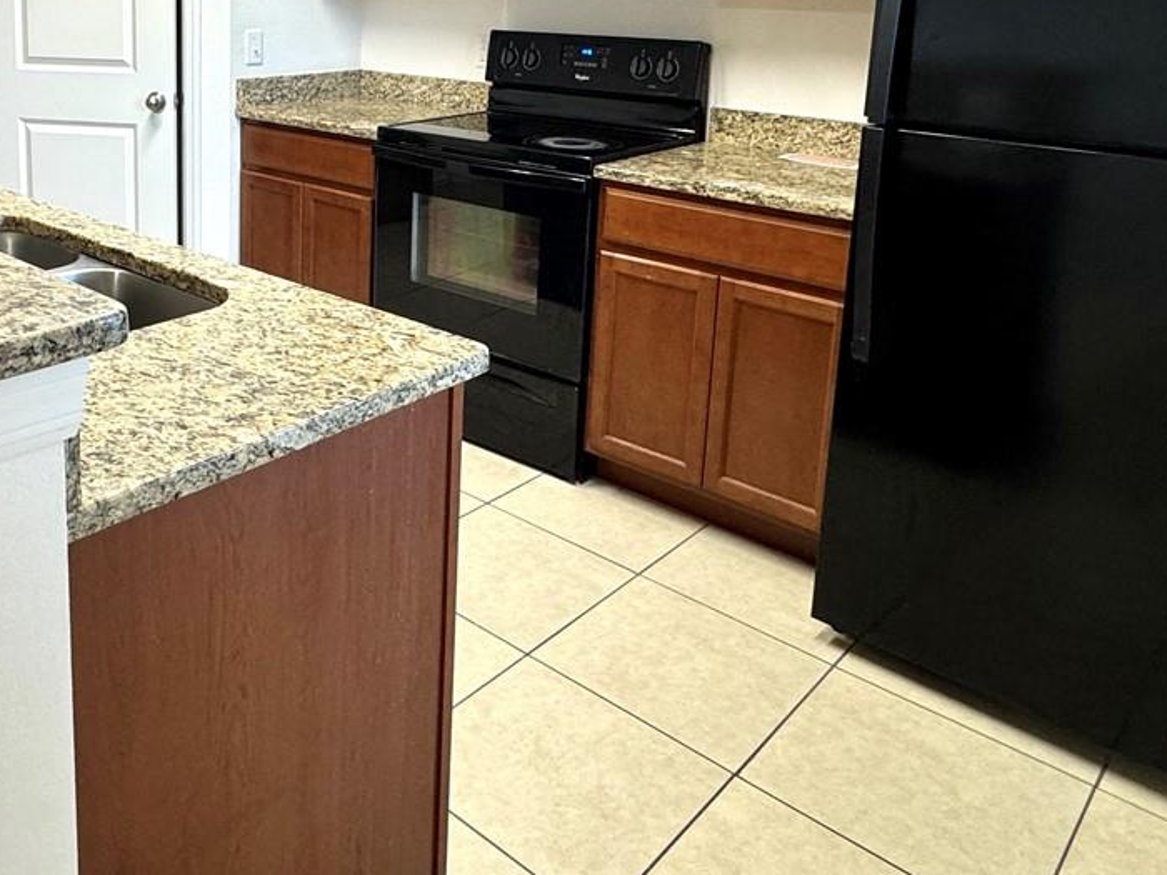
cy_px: 155
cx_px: 308
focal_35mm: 32
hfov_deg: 54.5
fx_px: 1079
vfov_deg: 41.9
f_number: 2.2
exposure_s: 1/60
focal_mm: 2.22
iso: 200
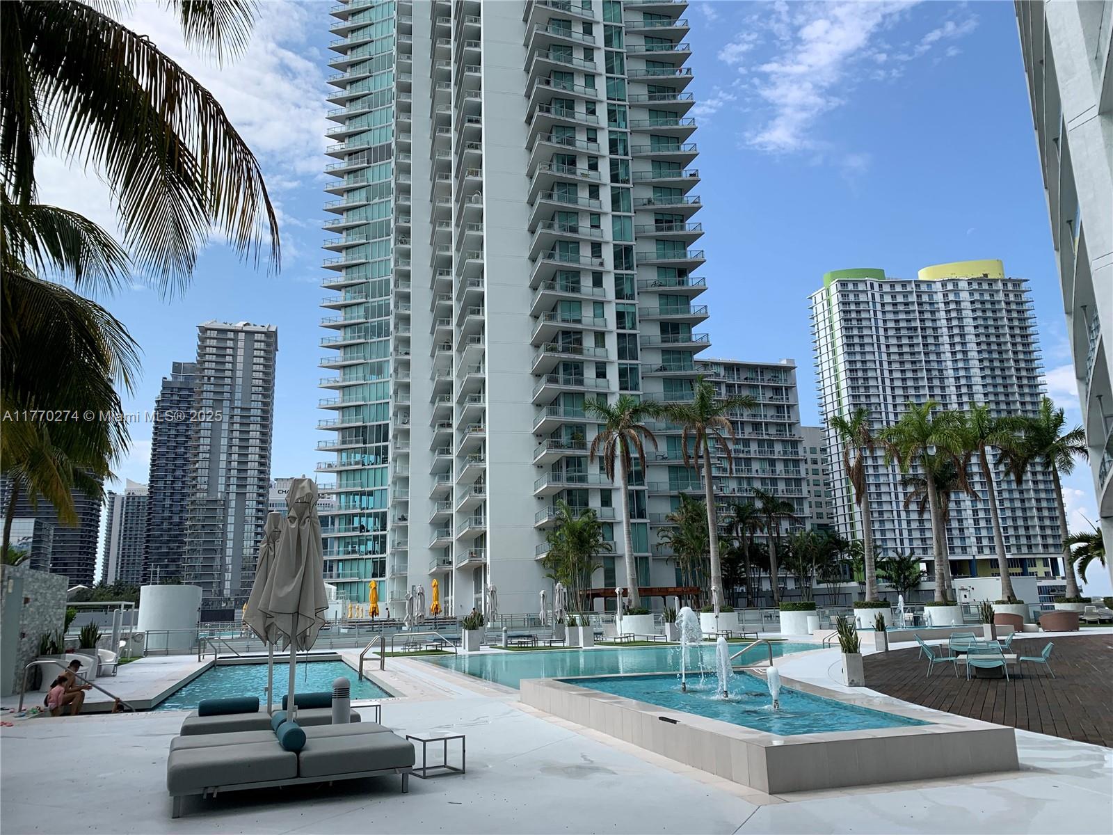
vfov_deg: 53.1
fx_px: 836
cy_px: 418
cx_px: 556
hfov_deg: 67.3
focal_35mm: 26
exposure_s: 1/2257
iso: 25
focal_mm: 4.25
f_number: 1.8
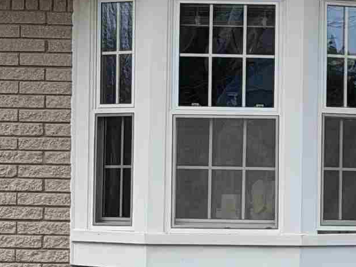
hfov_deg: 8.1
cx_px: 638
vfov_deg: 6.3
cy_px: 167
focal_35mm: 237
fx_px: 2438
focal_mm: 6.76
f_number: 1.78
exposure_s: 1/2494
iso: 64
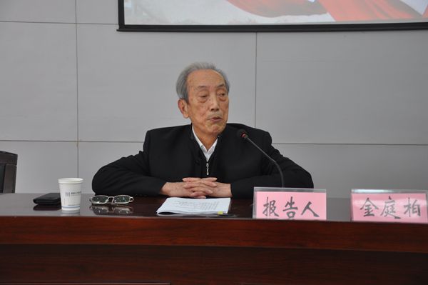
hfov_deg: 27.0
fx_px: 891
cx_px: 214
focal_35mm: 75
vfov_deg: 18.2
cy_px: 142
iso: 400
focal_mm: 50
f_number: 5
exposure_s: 1/20
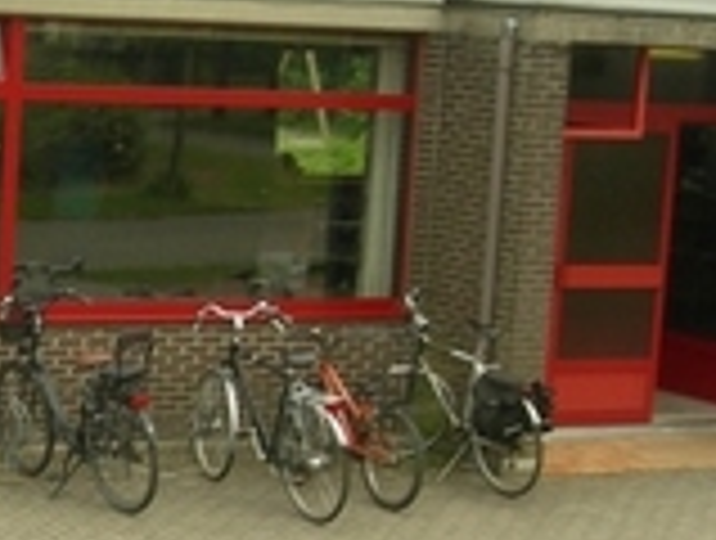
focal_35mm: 143
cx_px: -113
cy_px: 482
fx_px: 2965
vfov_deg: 10.4
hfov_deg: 13.4
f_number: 4.8
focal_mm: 7.8
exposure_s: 1/106
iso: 50
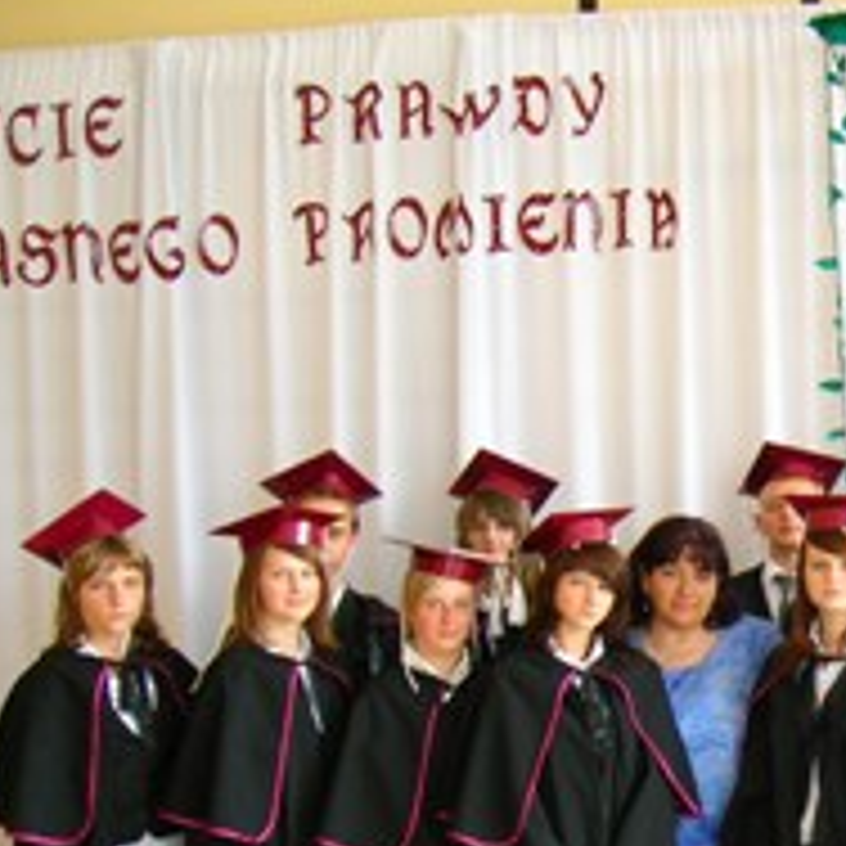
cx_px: 972
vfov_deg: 23.3
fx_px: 2018
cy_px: 698
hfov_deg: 22.1
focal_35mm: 73
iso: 50
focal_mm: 5.7
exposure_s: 1/11.6
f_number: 2.9
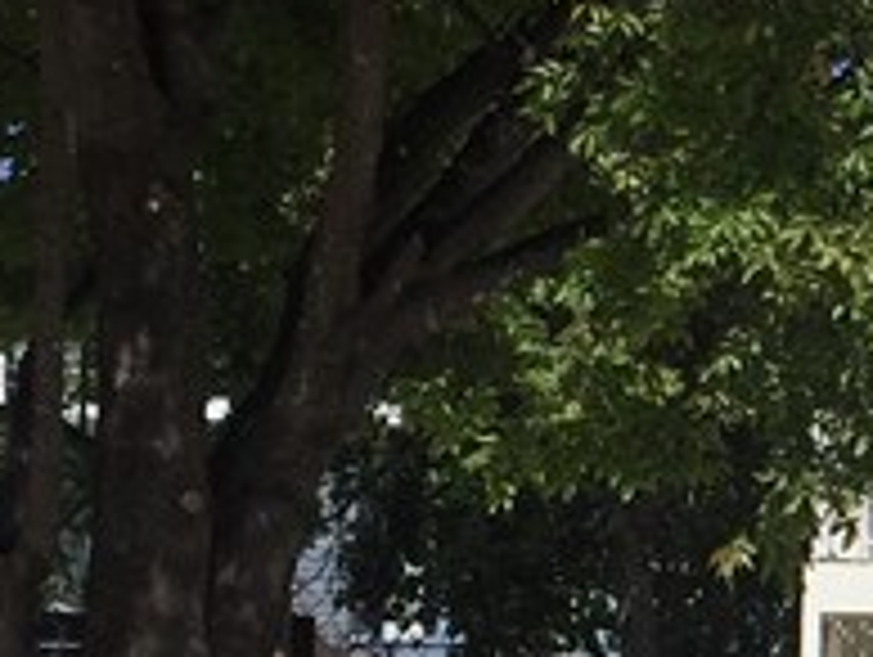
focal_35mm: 153
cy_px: 621
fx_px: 3863
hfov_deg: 11.9
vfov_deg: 9.7
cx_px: 1552
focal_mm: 4.15
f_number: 2.2
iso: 32
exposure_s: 1/3597
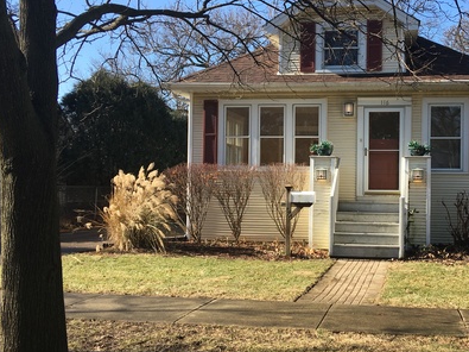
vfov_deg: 30.9
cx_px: 315
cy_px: 187
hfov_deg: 39.9
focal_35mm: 47
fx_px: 637
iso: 25
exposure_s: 1/625
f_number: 2.2
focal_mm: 4.15
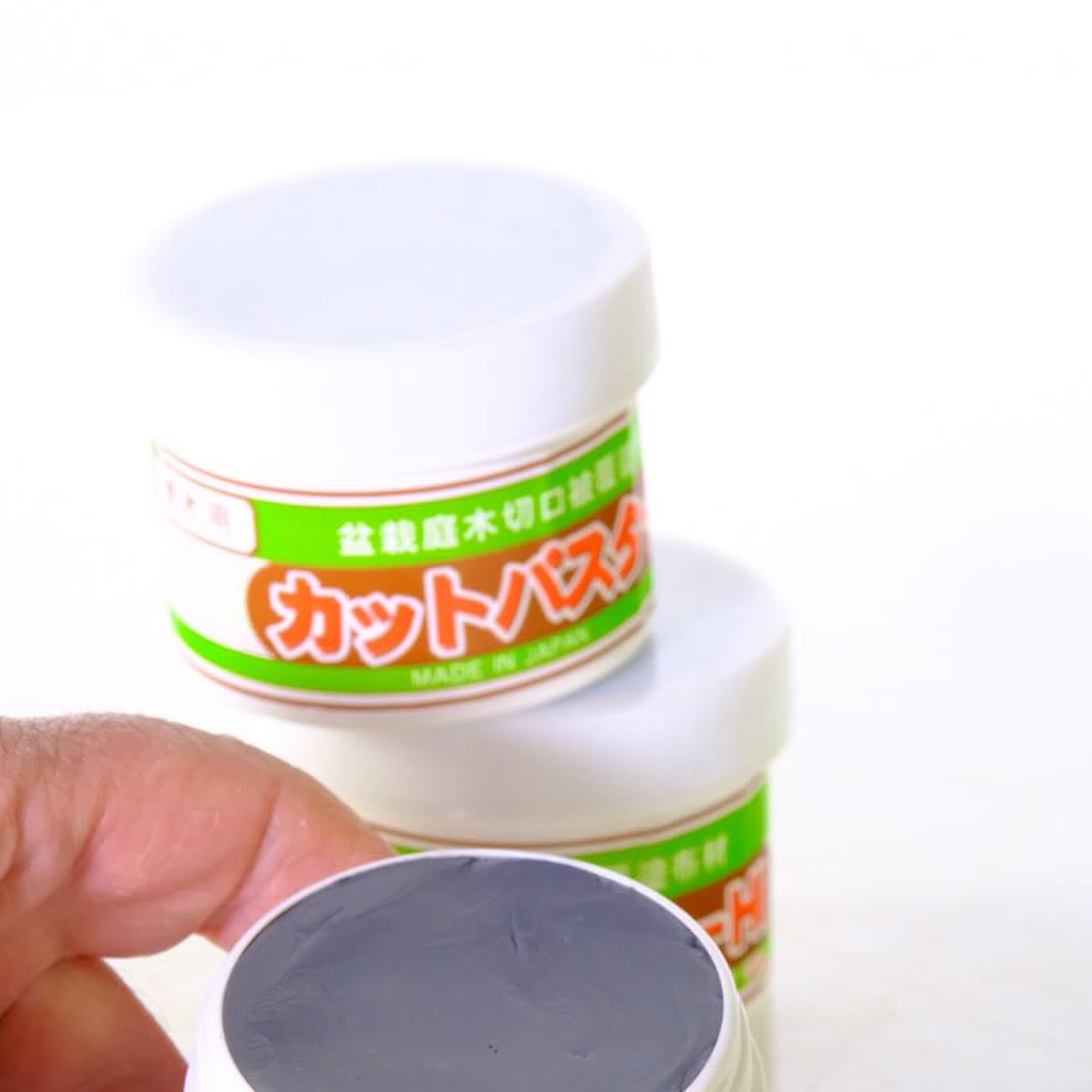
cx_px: 535
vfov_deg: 5.8
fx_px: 10850
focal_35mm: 304
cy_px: 721
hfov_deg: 5.8
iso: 3200
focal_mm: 148.5
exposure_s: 1/30
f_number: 11
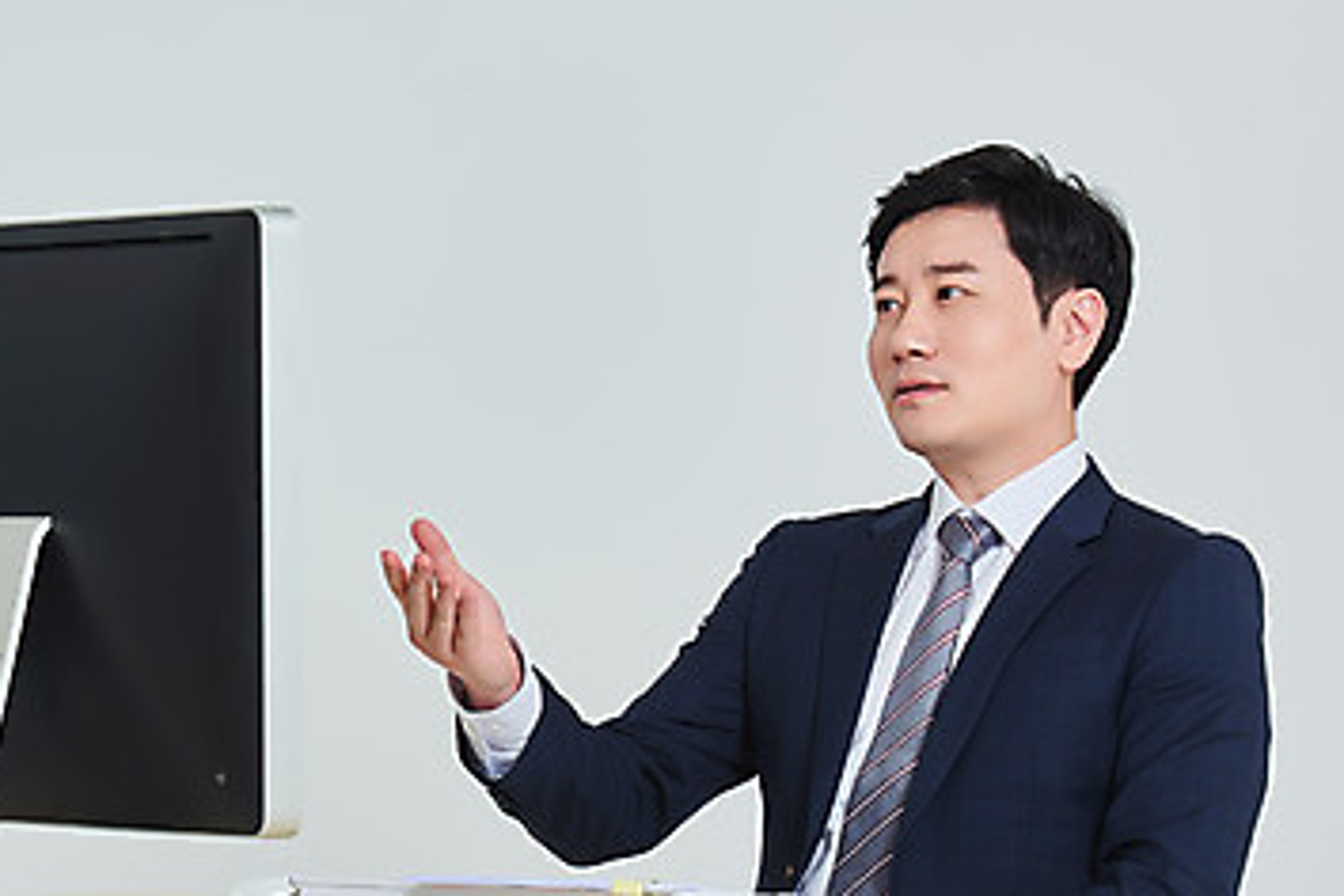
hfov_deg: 12.4
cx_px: 568
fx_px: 6197
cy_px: 683
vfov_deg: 8.3
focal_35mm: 166
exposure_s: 1/125
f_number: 13
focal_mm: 98
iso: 100
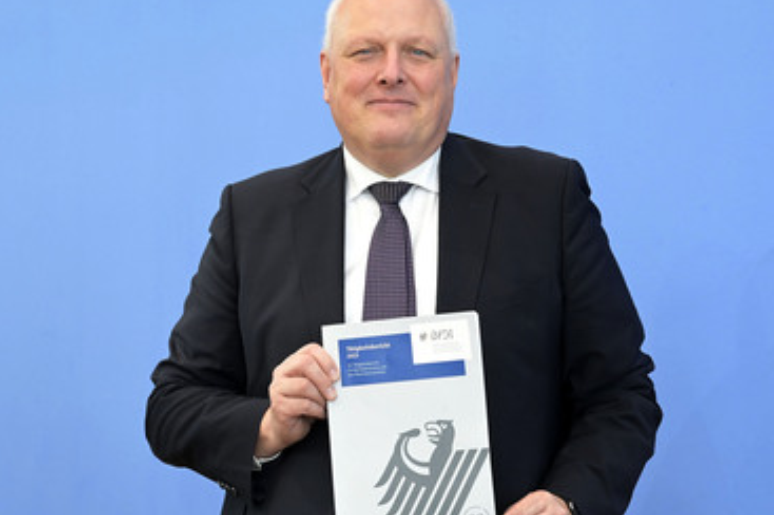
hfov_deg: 23.7
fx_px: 1847
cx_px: 423
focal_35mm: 86
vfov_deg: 15.9
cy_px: 258
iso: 4000
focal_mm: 70
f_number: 5.6
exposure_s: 1/250
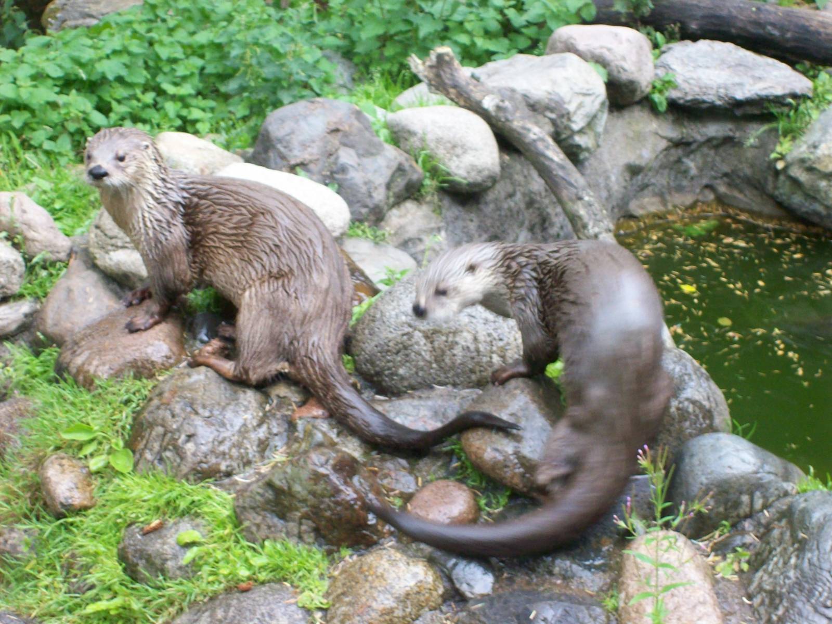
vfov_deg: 13.7
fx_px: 2596
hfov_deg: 18.2
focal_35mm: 108
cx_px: 416
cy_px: 312
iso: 160
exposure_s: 1/38.6
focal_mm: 18
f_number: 4.8
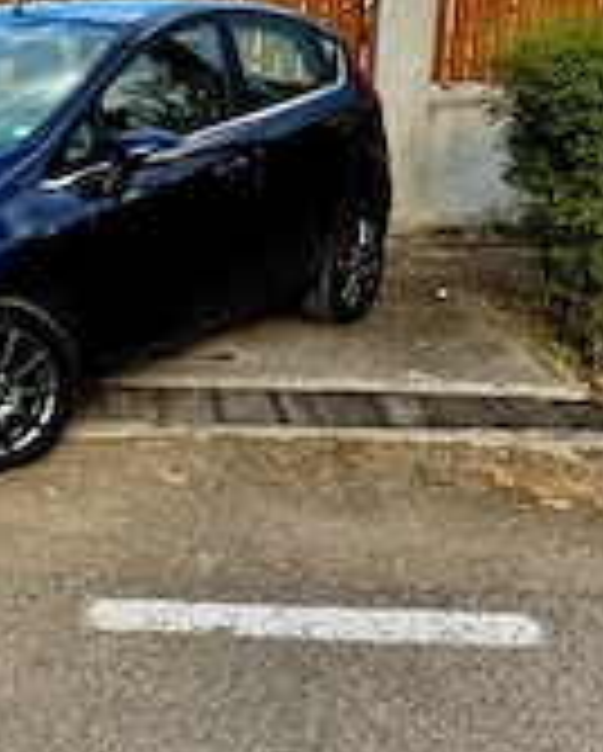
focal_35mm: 56
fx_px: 1247
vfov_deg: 33.5
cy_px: 342
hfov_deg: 25.8
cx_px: 4
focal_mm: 6.76
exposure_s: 1/1770
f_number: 1.78
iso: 80
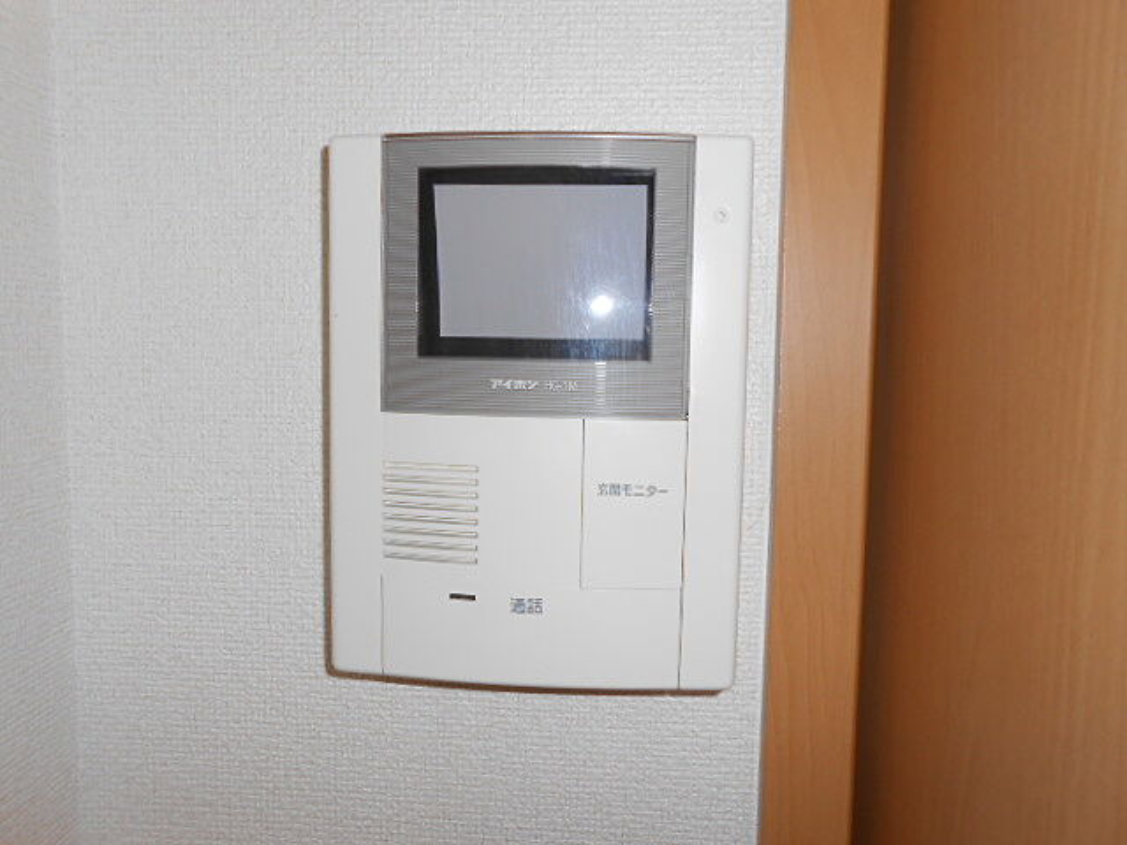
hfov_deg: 67.3
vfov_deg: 53.1
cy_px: 422
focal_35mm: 26
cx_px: 564
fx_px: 846
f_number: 3.5
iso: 80
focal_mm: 4.6
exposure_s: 1/25
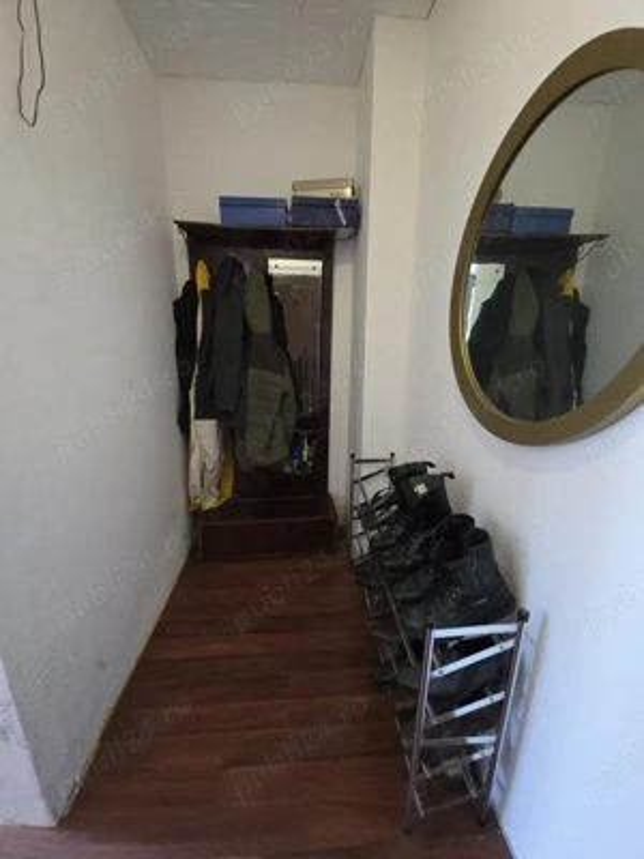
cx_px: 322
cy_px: 430
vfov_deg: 106.2
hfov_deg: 89.9
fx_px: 322
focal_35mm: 13
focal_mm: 2.2
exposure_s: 1/50
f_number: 1.9
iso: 800
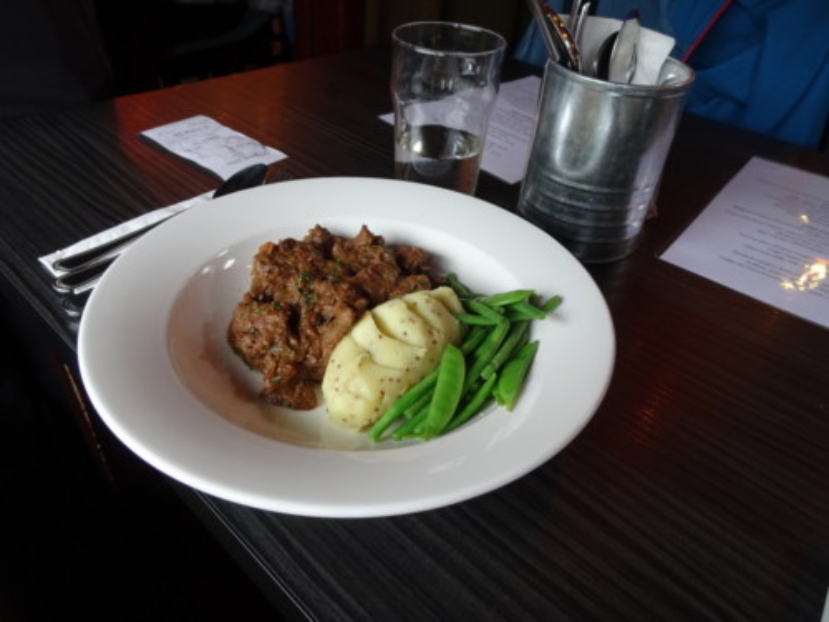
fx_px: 575
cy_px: 311
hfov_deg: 71.6
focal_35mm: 24
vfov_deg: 56.8
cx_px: 414
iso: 200
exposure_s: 1/30
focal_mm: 4.1
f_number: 3.5
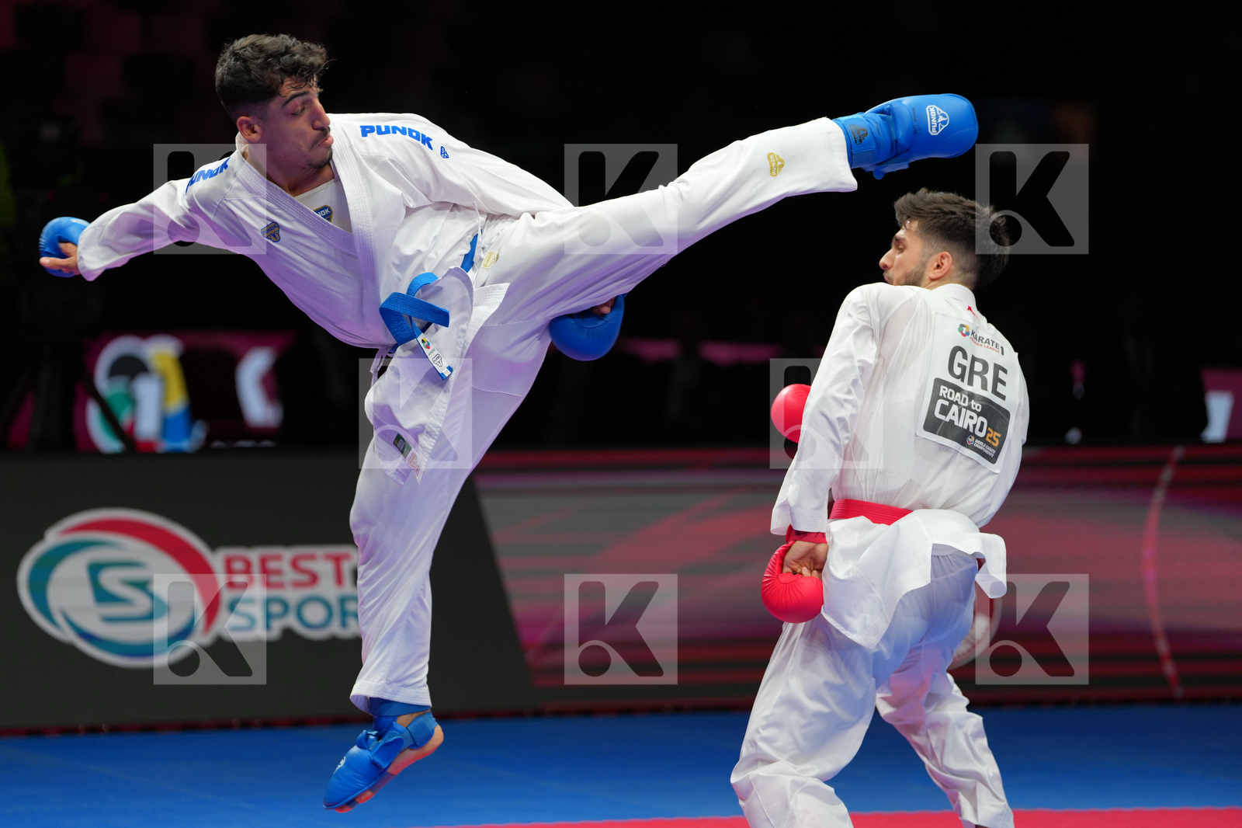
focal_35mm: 173
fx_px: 5967
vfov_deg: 7.9
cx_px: 621
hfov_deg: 11.9
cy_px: 414
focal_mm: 173
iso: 500
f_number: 2.8
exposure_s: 1/1000
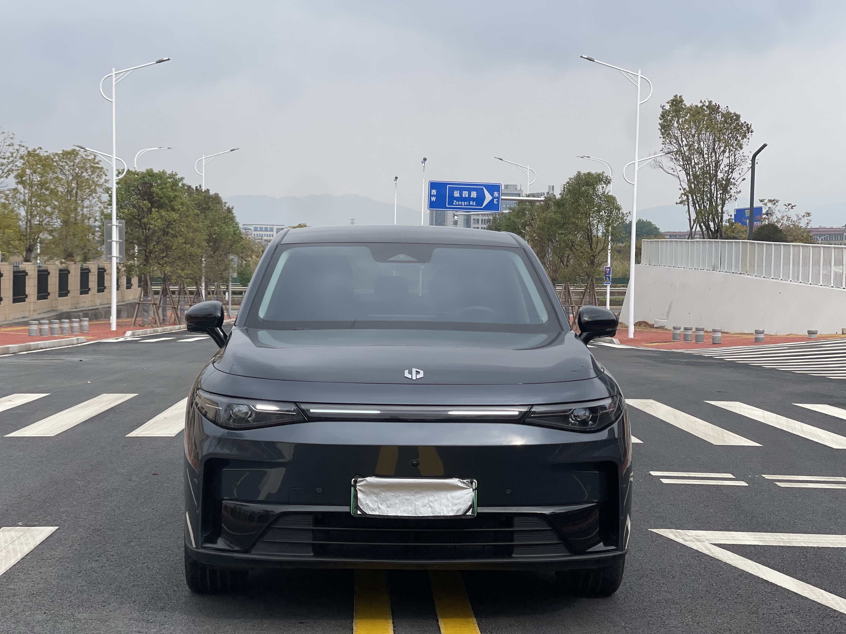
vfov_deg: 22.9
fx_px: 1564
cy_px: 317
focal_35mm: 64
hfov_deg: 30.3
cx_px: 423
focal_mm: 7.5
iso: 32
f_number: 2.2
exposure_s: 1/919
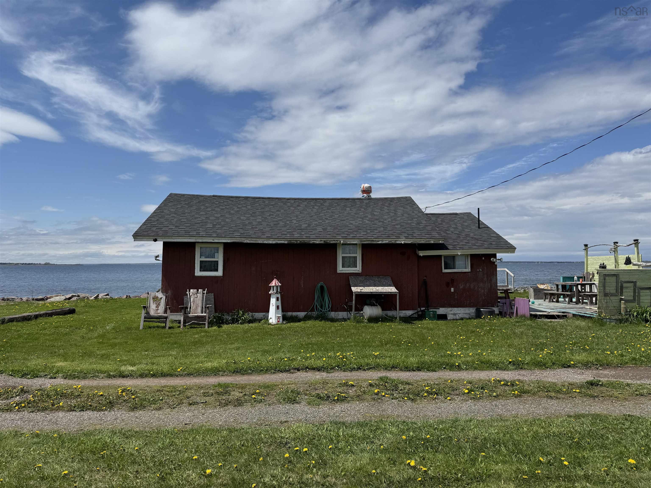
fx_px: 451
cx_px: 326
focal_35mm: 24
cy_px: 244
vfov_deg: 56.8
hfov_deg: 71.6
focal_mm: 6.76
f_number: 1.78
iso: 80
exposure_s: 1/9091
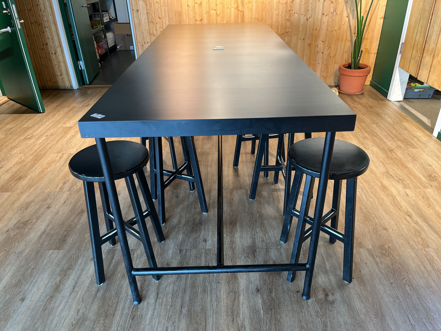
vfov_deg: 53.1
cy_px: 166
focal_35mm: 26
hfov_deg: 67.3
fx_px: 331
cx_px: 220
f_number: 1.6
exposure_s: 1/50
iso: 160
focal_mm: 5.1
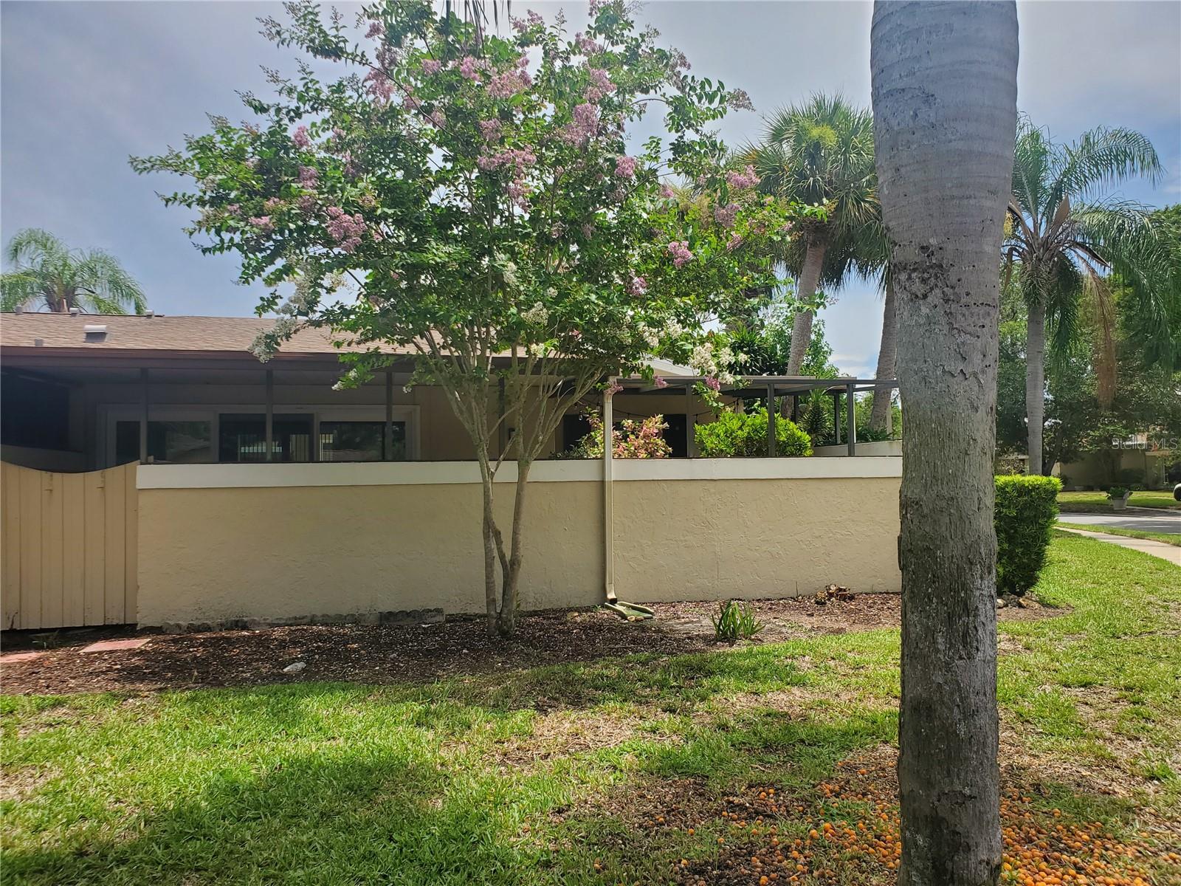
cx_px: 590
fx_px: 887
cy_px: 443
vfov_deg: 53.1
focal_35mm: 26
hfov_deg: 67.3
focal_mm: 4.3
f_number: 2.4
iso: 50
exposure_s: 1/1232
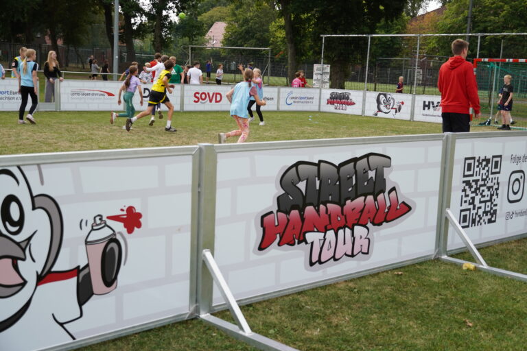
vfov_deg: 27.3
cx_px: 264
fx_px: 725
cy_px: 176
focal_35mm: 50
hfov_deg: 40.0
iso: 320
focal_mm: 33
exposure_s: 1/1000
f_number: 4.5
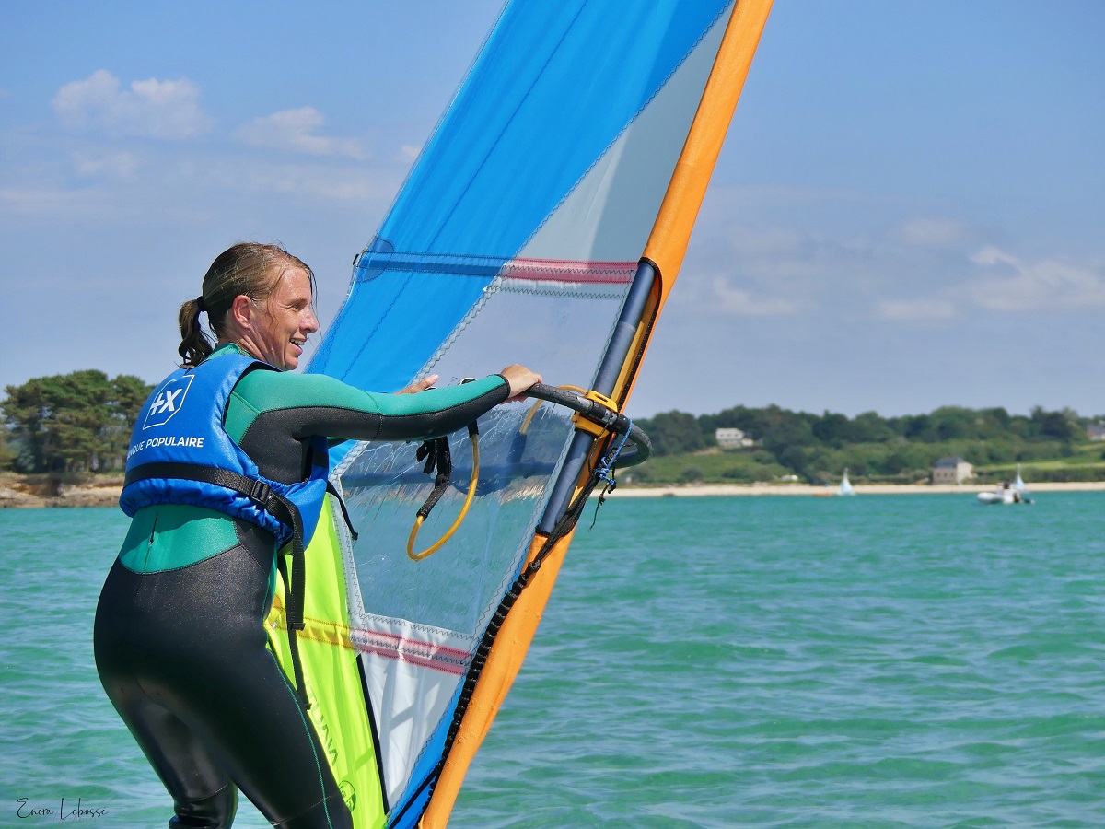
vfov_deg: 14.2
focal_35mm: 104
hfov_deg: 18.9
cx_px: 552
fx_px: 3320
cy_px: 414
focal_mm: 18.7
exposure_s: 1/2000
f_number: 2.8
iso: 100
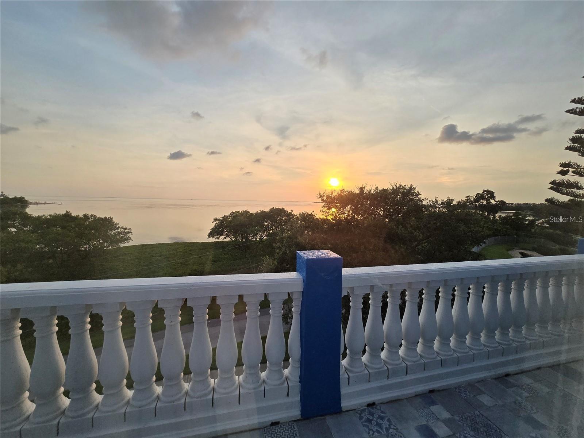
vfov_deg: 89.9
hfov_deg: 106.2
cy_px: 219
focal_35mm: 13
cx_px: 292
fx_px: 219
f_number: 2.2
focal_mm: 2.2
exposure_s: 1/2000
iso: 125
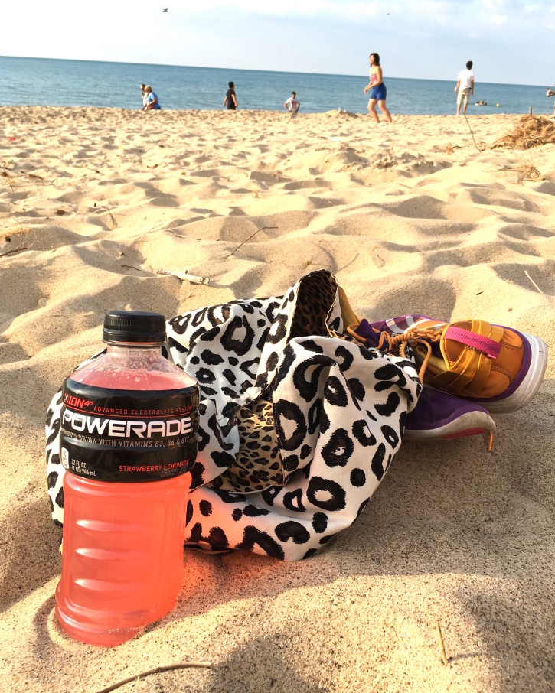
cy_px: 375
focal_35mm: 32
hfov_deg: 45.8
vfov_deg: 55.6
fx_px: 657
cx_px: 263
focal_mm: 4.15
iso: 25
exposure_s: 1/1012
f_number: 2.2
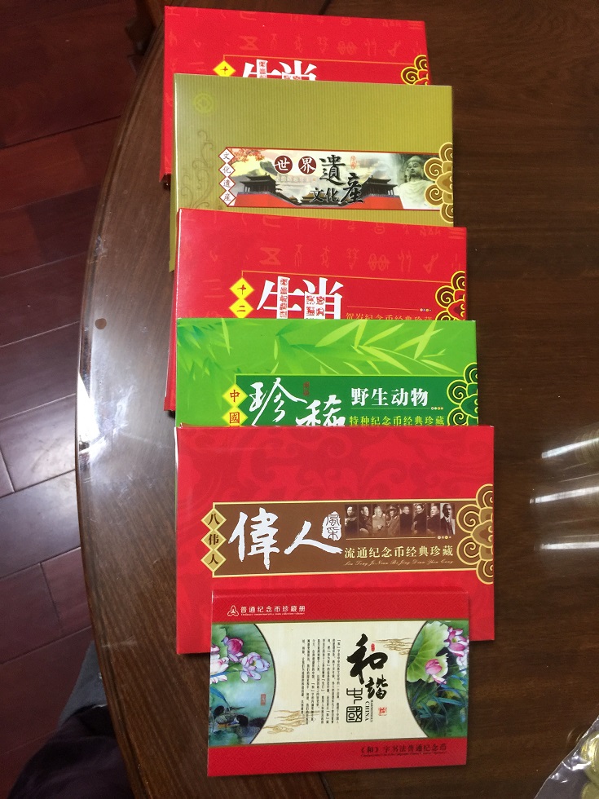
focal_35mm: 29
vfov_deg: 61.7
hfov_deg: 48.2
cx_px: 300
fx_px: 669
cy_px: 400
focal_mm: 4.15
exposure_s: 1/17
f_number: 2.2
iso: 100
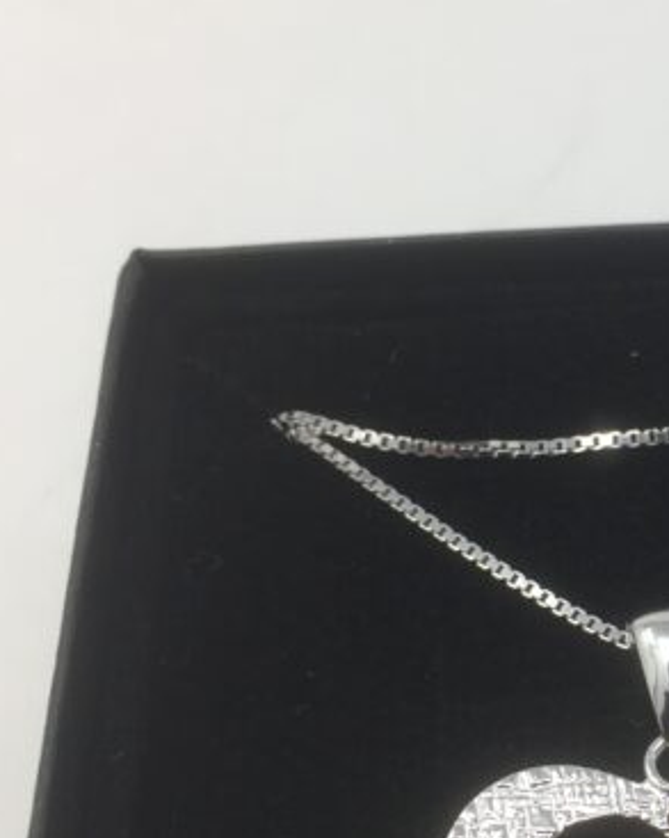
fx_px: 1784
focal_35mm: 72
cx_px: 785
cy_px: 579
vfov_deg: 26.2
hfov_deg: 20.0
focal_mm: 4.15
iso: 32
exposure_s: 1/100
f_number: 2.2
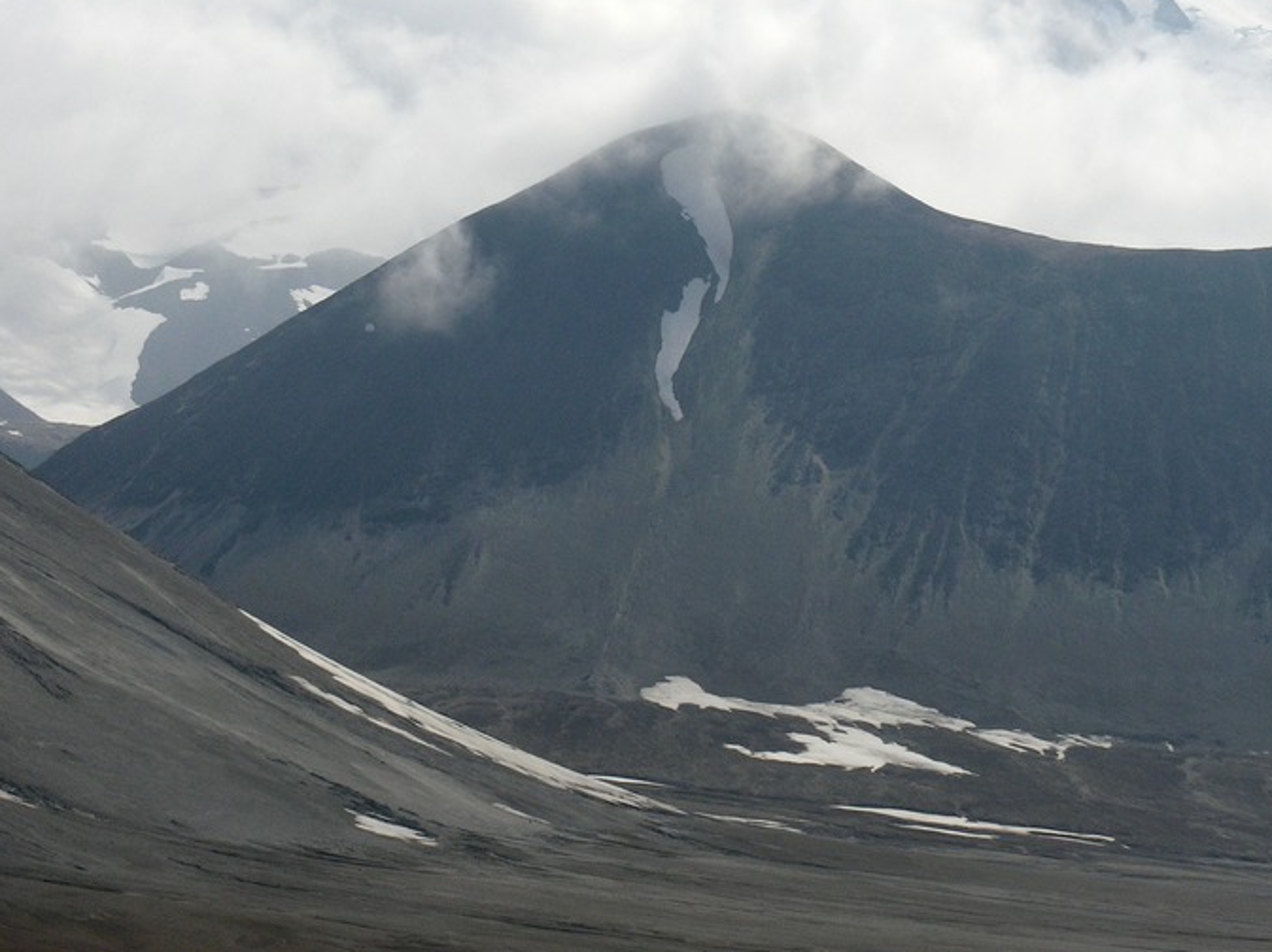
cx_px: 671
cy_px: 385
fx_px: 6280
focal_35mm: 171
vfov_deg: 8.7
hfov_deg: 11.6
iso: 50
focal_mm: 29.3
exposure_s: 1/293
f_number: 7.4
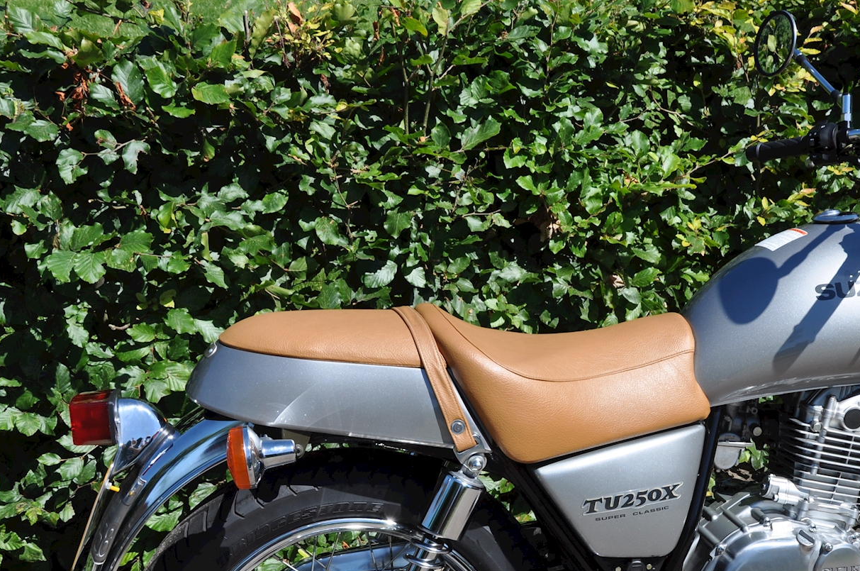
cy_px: 419
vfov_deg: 23.5
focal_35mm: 57
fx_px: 1360
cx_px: 663
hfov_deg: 34.2
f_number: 9
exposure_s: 1/320
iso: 200
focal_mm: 24
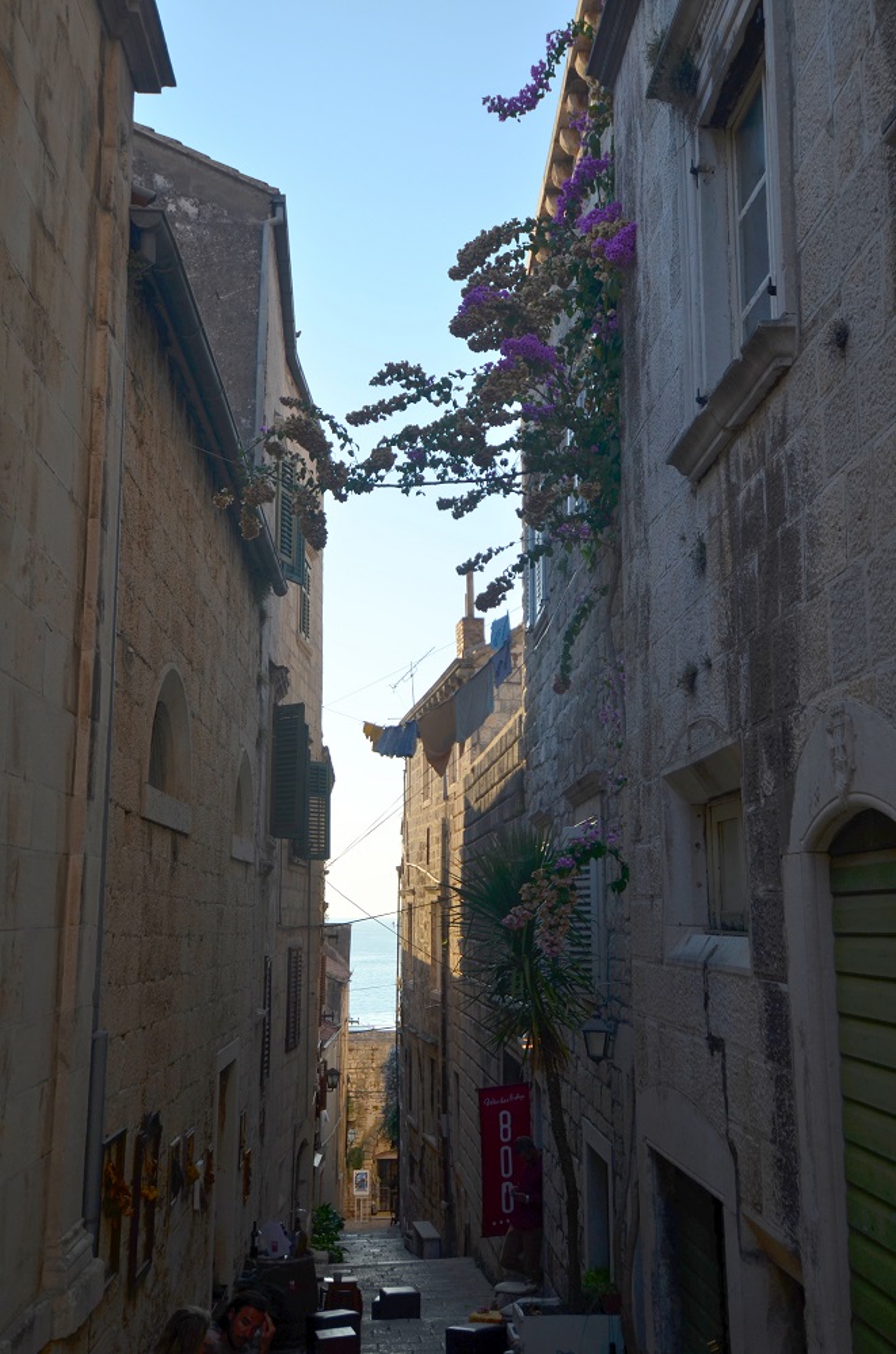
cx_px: 448
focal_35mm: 36
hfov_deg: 36.7
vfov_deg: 53.2
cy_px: 677
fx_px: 1351
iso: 125
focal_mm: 24
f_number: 4
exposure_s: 1/1000
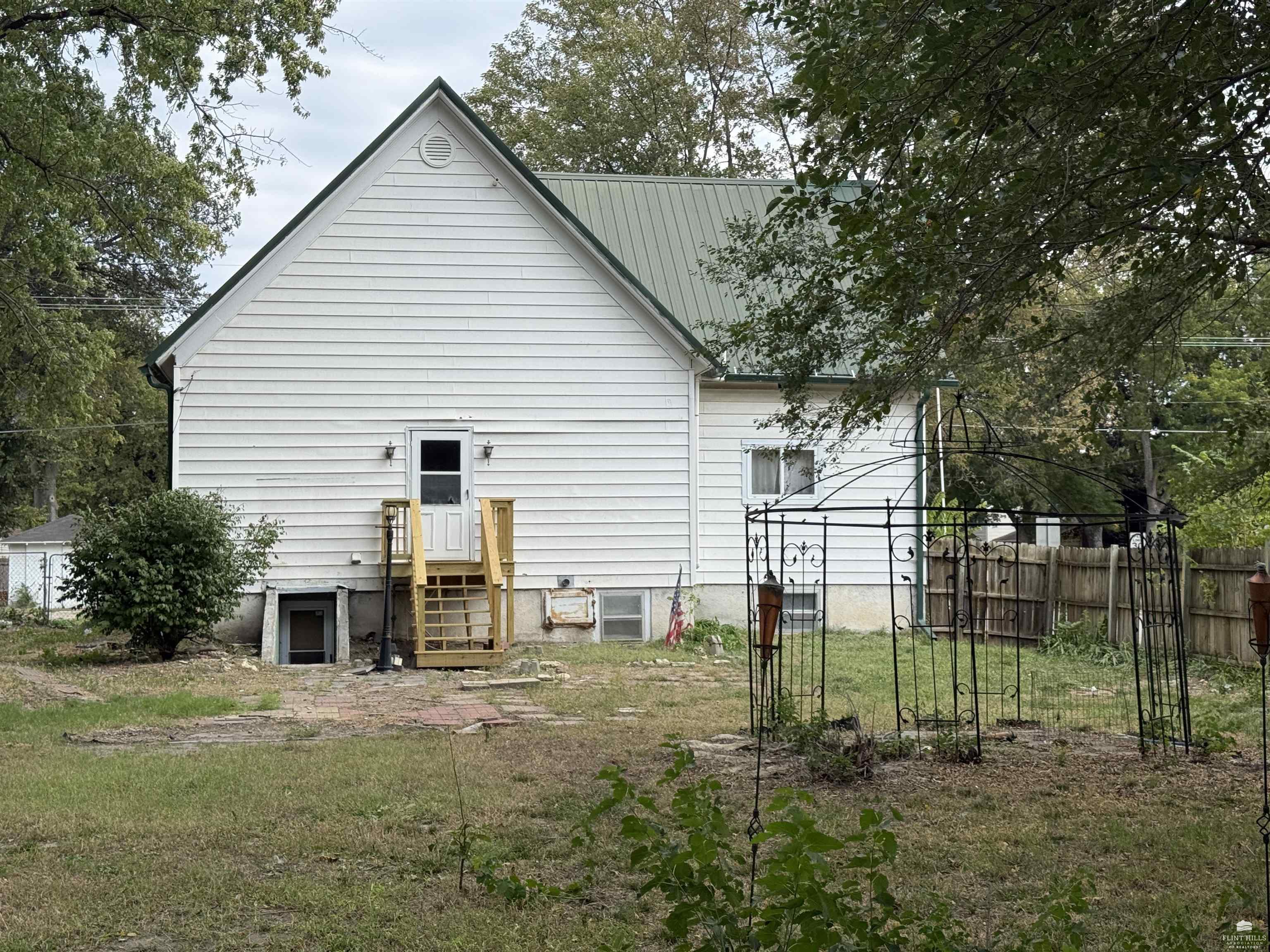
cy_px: 476
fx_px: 1761
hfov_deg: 39.7
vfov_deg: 30.3
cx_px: 635
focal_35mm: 48
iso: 64
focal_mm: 6.76
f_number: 1.78
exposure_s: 1/2415
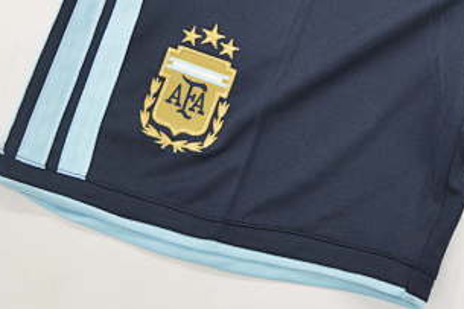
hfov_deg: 18.1
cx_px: 473
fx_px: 1417
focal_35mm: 110
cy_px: -58
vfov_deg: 12.2
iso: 400
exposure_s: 1/200
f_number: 4
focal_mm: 28
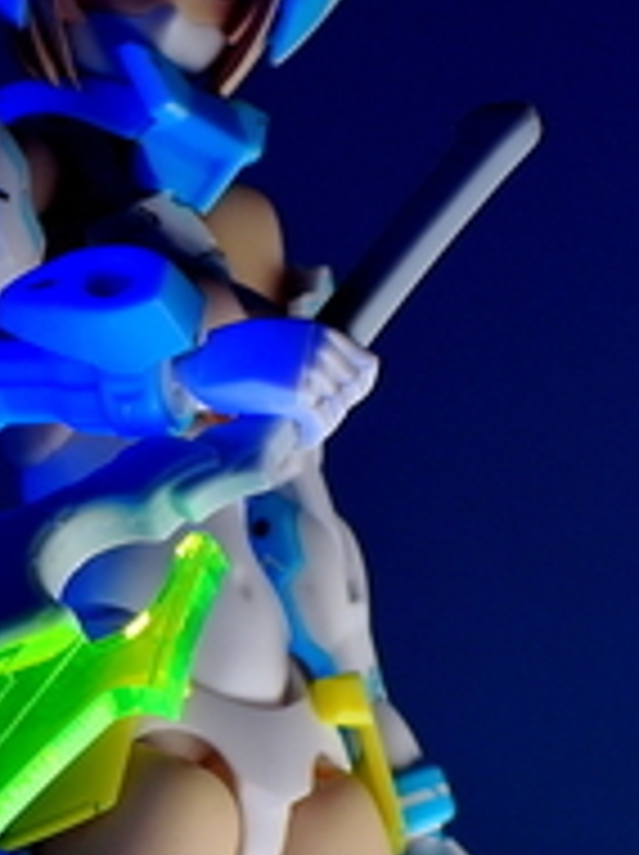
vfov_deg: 6.0
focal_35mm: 332
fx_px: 8190
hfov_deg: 4.5
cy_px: 832
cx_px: -171
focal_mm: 22.4
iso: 80
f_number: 6.5
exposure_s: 2.5
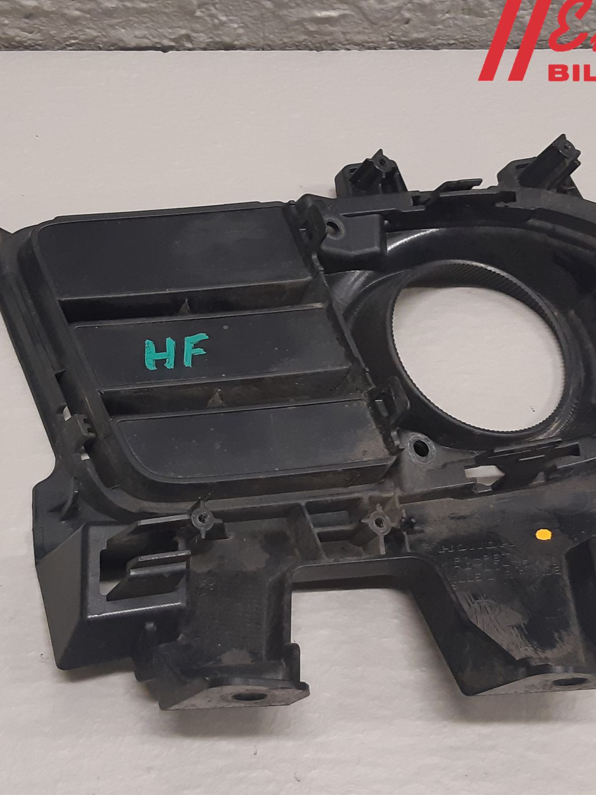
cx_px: 264
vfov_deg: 52.6
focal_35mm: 35
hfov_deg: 40.6
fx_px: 803
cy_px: 394
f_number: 1.7
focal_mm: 3.93
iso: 160
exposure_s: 1/50
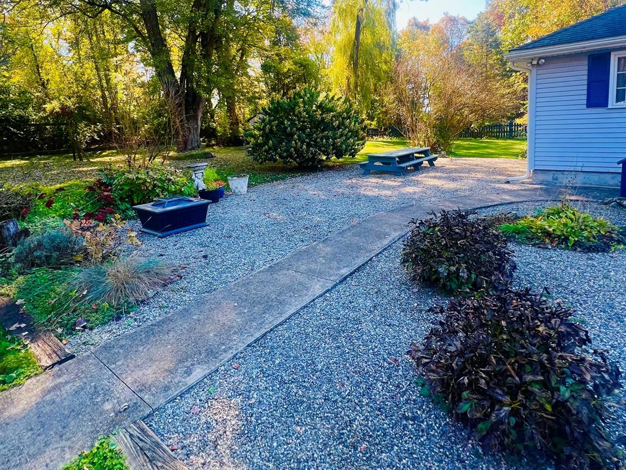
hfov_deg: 87.7
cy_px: 165
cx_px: 314
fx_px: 326
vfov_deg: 70.0
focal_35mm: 18
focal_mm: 1.57
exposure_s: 1/156
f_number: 1.8
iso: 32
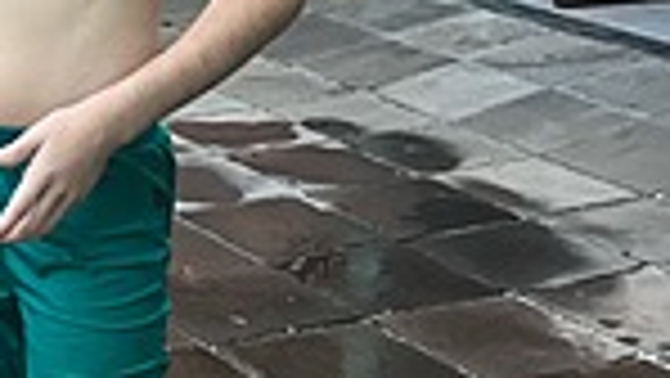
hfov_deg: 21.3
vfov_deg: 12.4
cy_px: 144
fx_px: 1742
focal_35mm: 98
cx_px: 54
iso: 25
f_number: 1.8
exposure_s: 1/120
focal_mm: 3.99
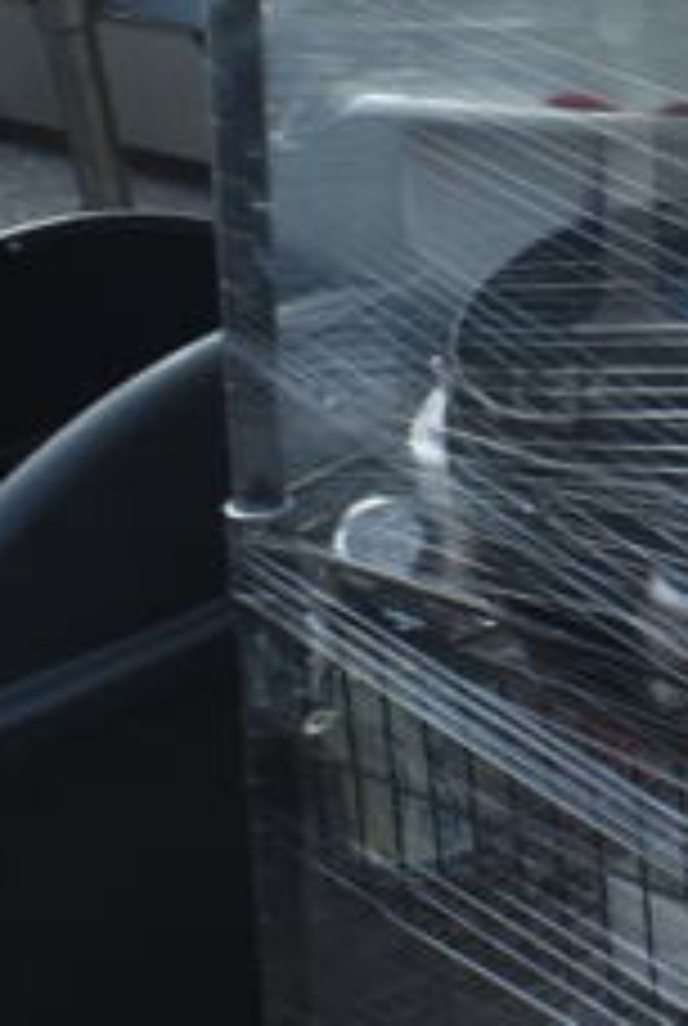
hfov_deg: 12.3
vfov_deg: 18.7
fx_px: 3082
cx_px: 899
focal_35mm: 108
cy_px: 205
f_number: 8
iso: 110
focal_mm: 18
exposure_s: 1/60
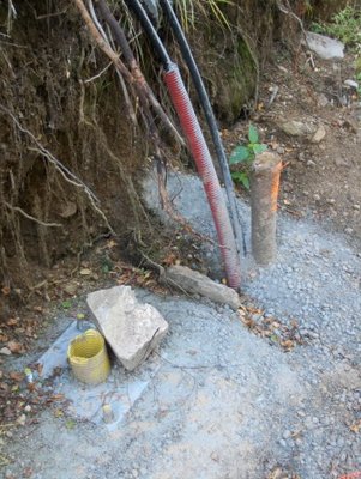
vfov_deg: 42.9
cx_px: 180
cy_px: 240
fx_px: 611
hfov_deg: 32.9
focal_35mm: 44
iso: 200
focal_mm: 9.6
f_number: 3
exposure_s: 1/72.3
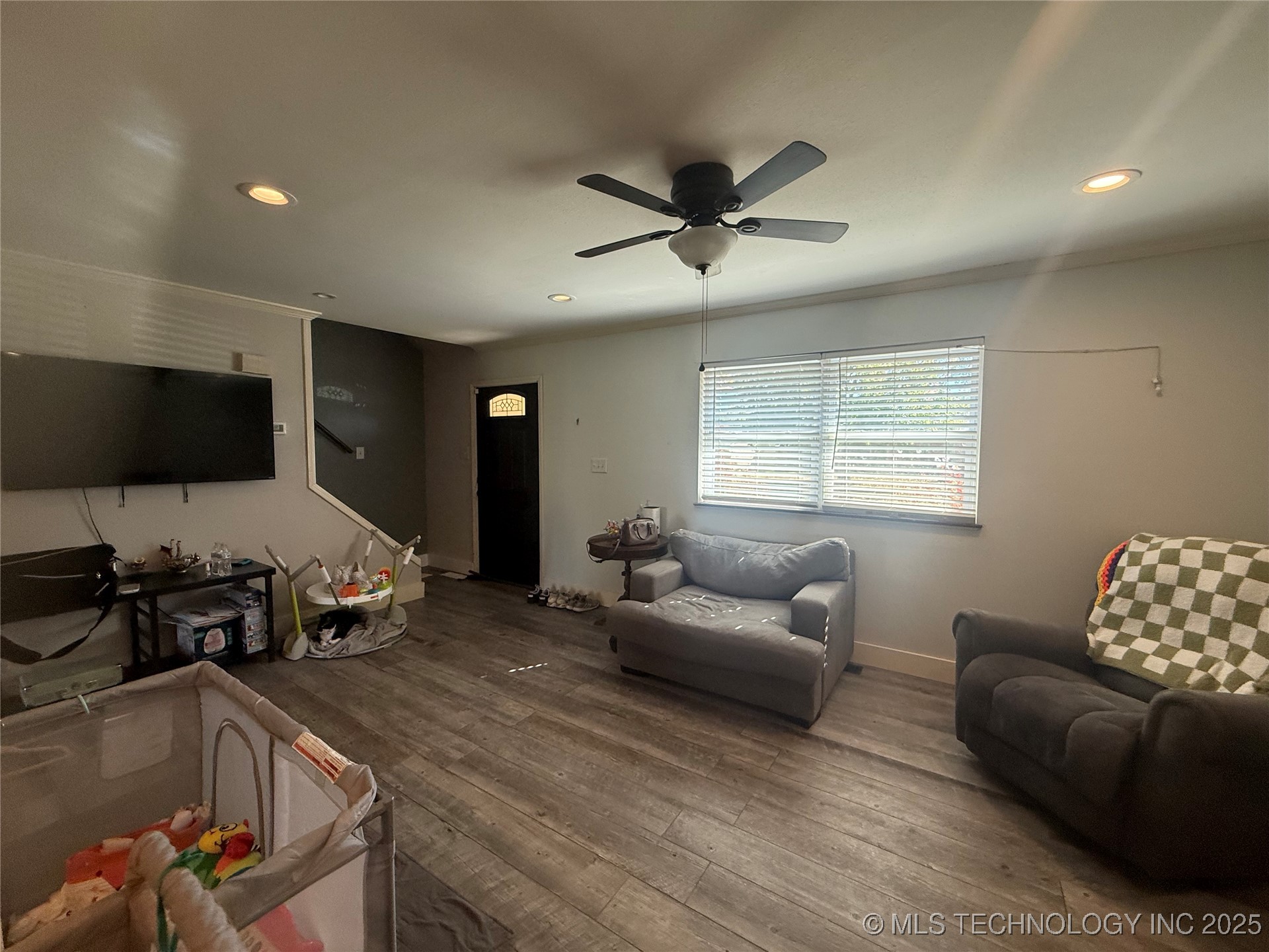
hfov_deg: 102.1
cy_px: 476
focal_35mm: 14
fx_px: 513
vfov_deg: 85.7
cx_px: 634
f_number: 2.2
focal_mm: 2.22
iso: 160
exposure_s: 1/120
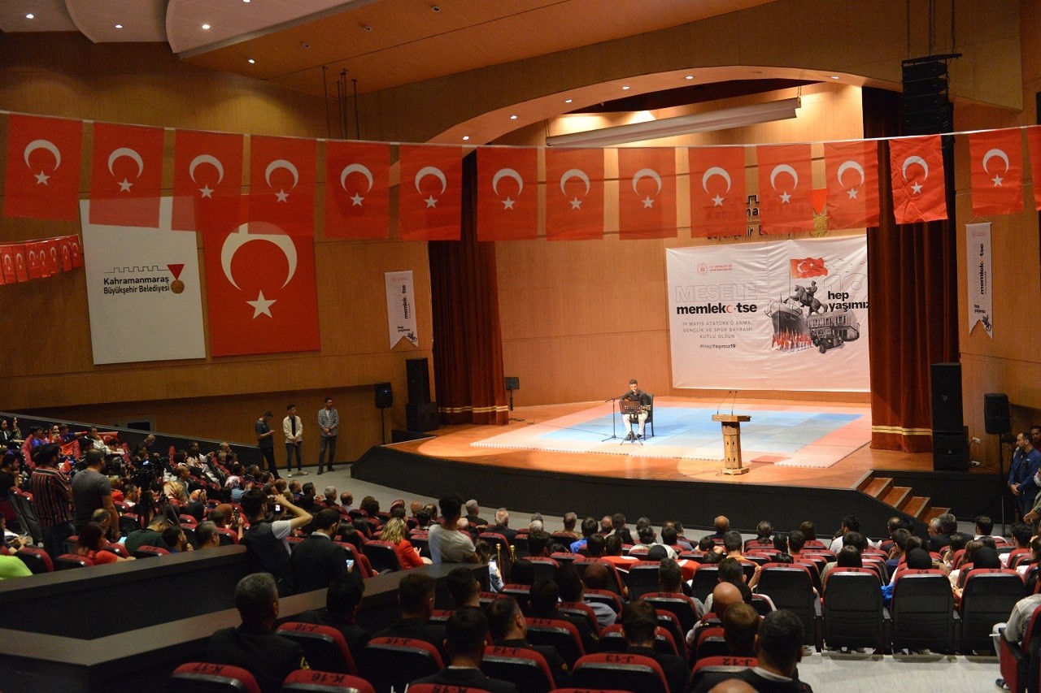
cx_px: 520
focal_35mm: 34
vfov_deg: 38.9
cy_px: 346
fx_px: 983
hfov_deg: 55.8
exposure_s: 1/80
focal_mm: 34
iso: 6400
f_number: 4.5
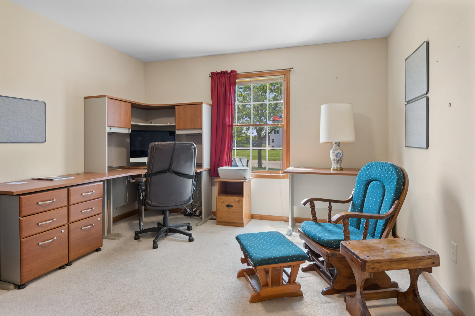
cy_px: 158
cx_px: 238
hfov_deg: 85.4
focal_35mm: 20
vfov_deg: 63.2
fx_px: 257
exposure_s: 1/3.33
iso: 250
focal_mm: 13
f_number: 8
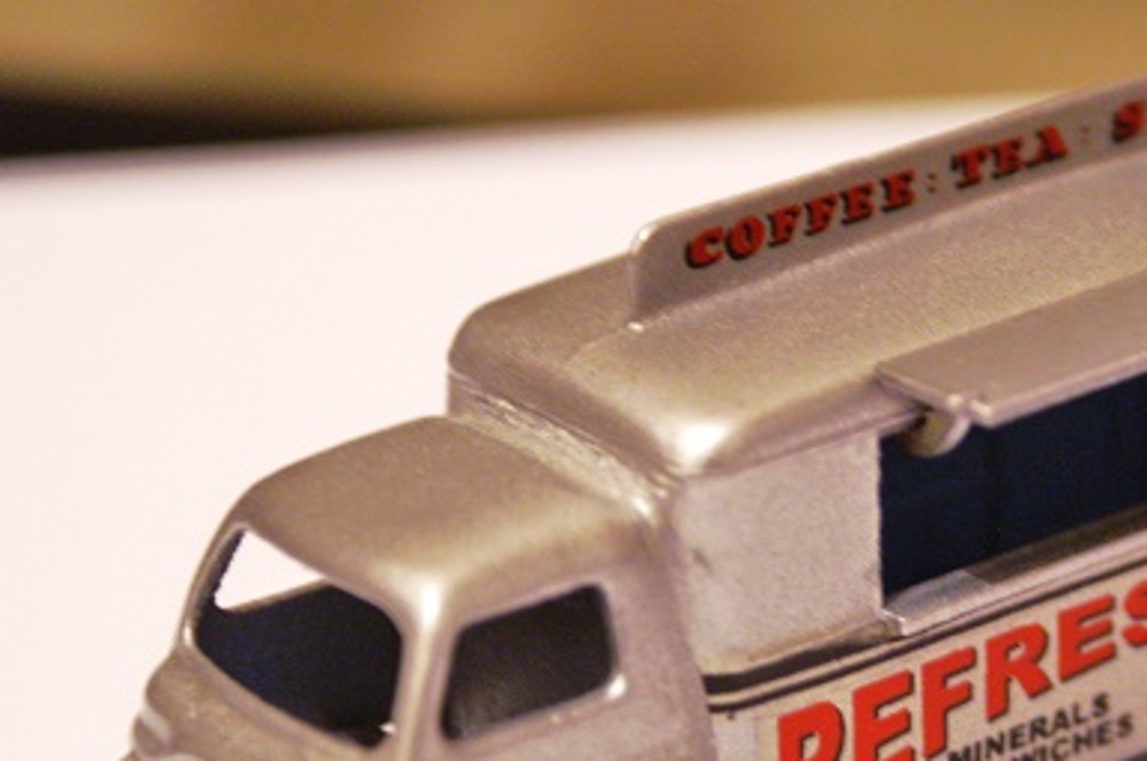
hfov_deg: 11.3
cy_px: 588
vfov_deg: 7.6
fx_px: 5759
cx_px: 917
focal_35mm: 181
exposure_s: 1/6
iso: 800
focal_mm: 70
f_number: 5.6
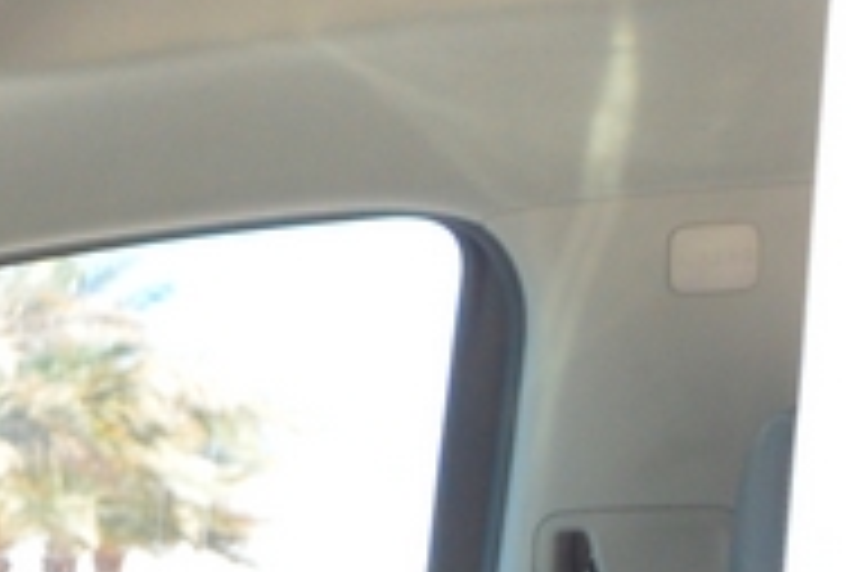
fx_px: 4058
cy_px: 1167
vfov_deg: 7.7
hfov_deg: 10.6
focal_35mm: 170
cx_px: -1096
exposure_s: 1/50
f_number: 7.1
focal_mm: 18
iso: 400
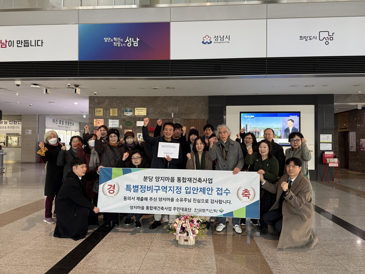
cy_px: 137
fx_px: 253
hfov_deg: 71.6
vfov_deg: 56.8
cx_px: 182
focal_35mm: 24
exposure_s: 1/60
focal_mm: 6.76
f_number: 1.78
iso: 250
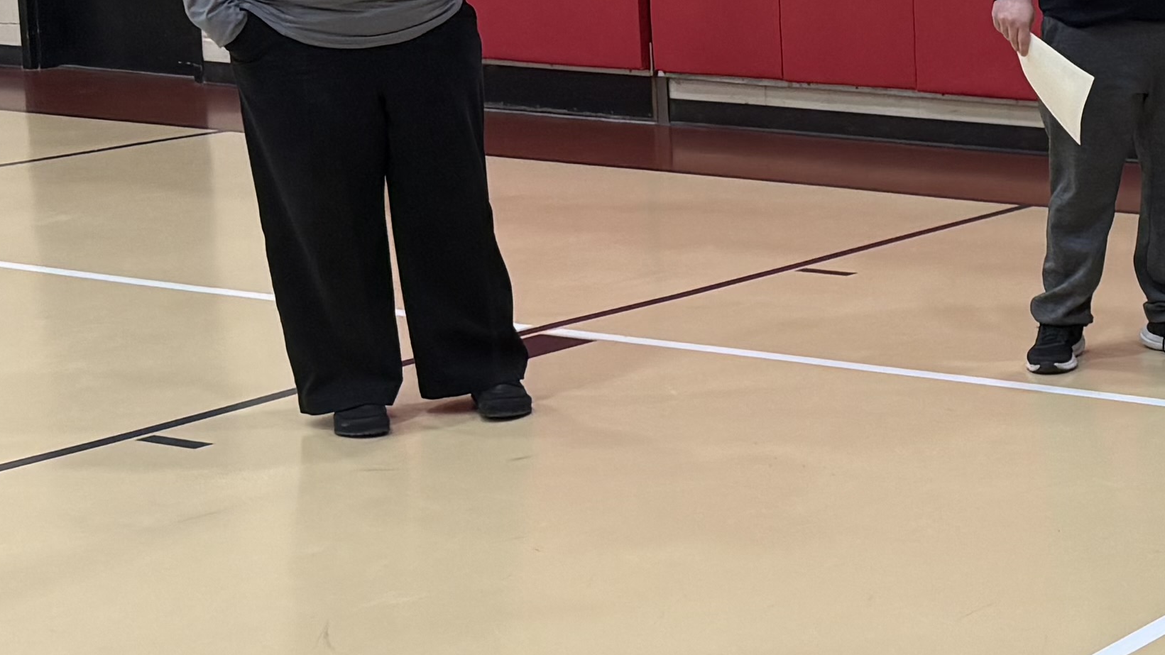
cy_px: 167
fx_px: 2811
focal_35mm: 91
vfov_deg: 13.3
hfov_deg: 21.5
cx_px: 1460
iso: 160
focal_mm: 6.76
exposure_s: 1/90
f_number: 1.78
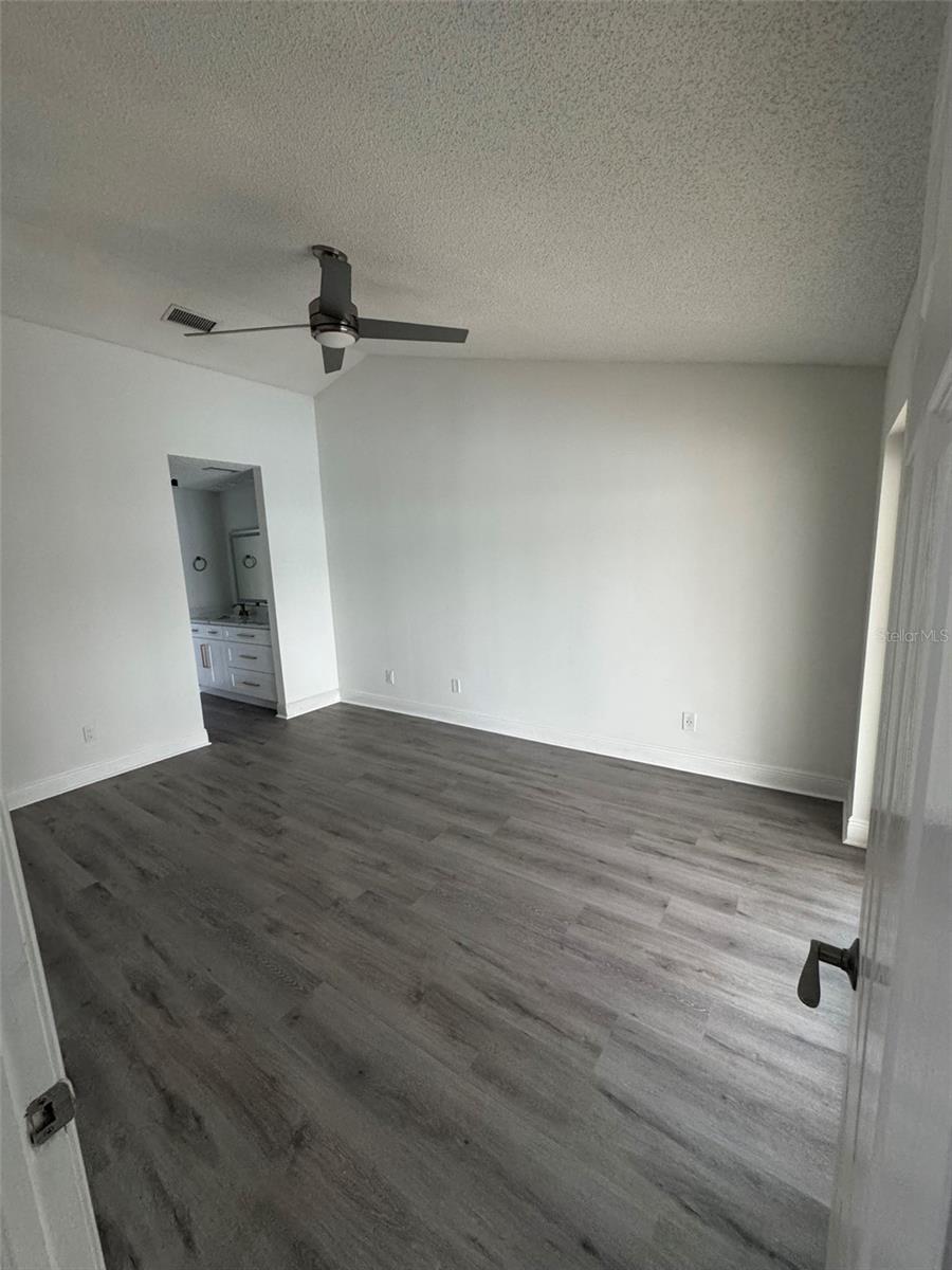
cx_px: 476
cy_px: 635
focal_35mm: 14
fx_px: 513
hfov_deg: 85.7
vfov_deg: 102.1
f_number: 2.2
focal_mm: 2.22
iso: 400
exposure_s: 1/60
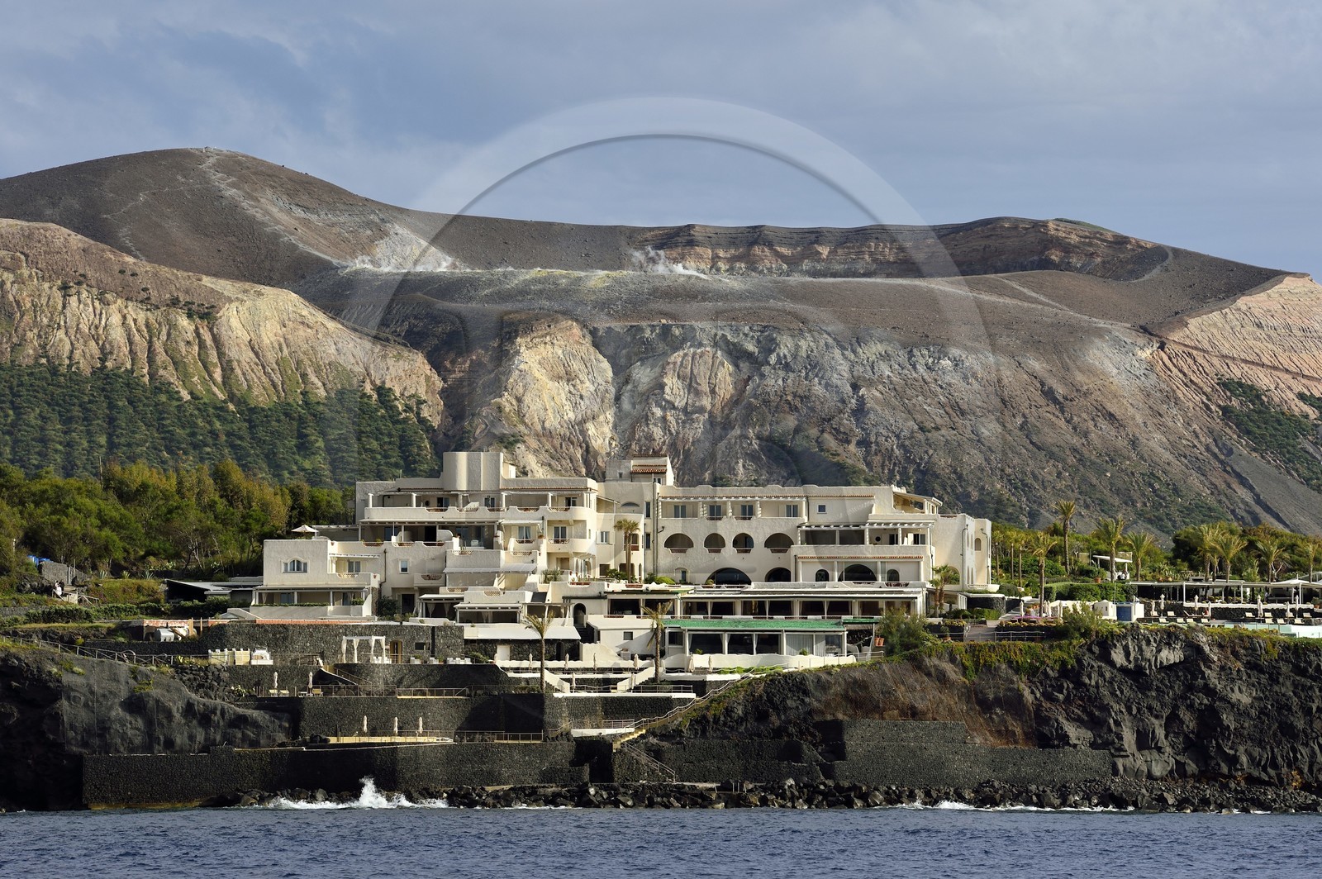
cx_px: 661
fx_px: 5871
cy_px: 440
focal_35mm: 160
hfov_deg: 12.8
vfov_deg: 8.6
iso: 200
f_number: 7.1
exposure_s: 1/800
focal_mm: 160
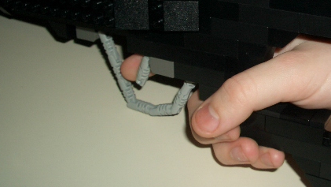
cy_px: 54
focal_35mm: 58
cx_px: 241
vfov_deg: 20.6
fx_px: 509
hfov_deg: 35.3
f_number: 4.3
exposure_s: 1/60
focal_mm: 5.8
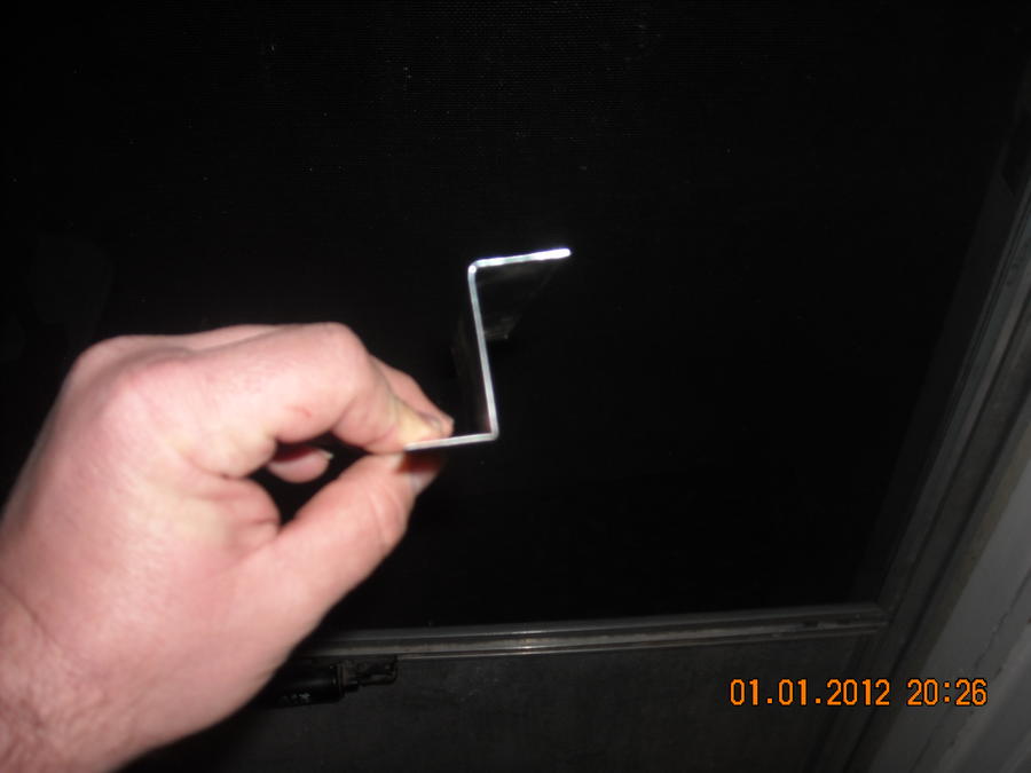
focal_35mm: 35
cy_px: 386
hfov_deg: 52.6
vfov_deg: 40.7
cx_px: 516
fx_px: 1042
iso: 64
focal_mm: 5.7
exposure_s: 1/60
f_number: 2.8
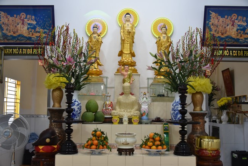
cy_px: 83
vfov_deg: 35.1
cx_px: 124
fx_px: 262
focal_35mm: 38
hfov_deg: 50.7
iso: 1600
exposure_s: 1/125
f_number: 6.3
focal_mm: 38
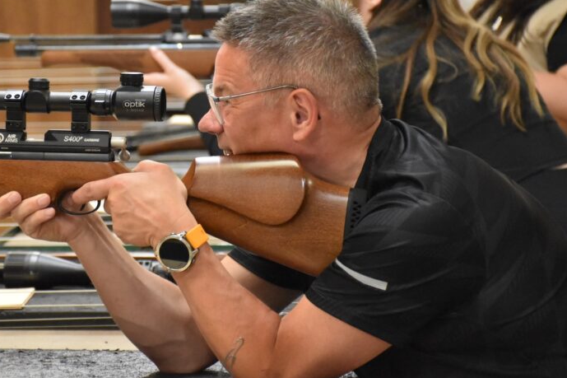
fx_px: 2798
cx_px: 200
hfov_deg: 11.6
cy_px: 158
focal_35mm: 178
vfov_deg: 7.7
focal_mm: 85
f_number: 5.3
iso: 6400
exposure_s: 1/60
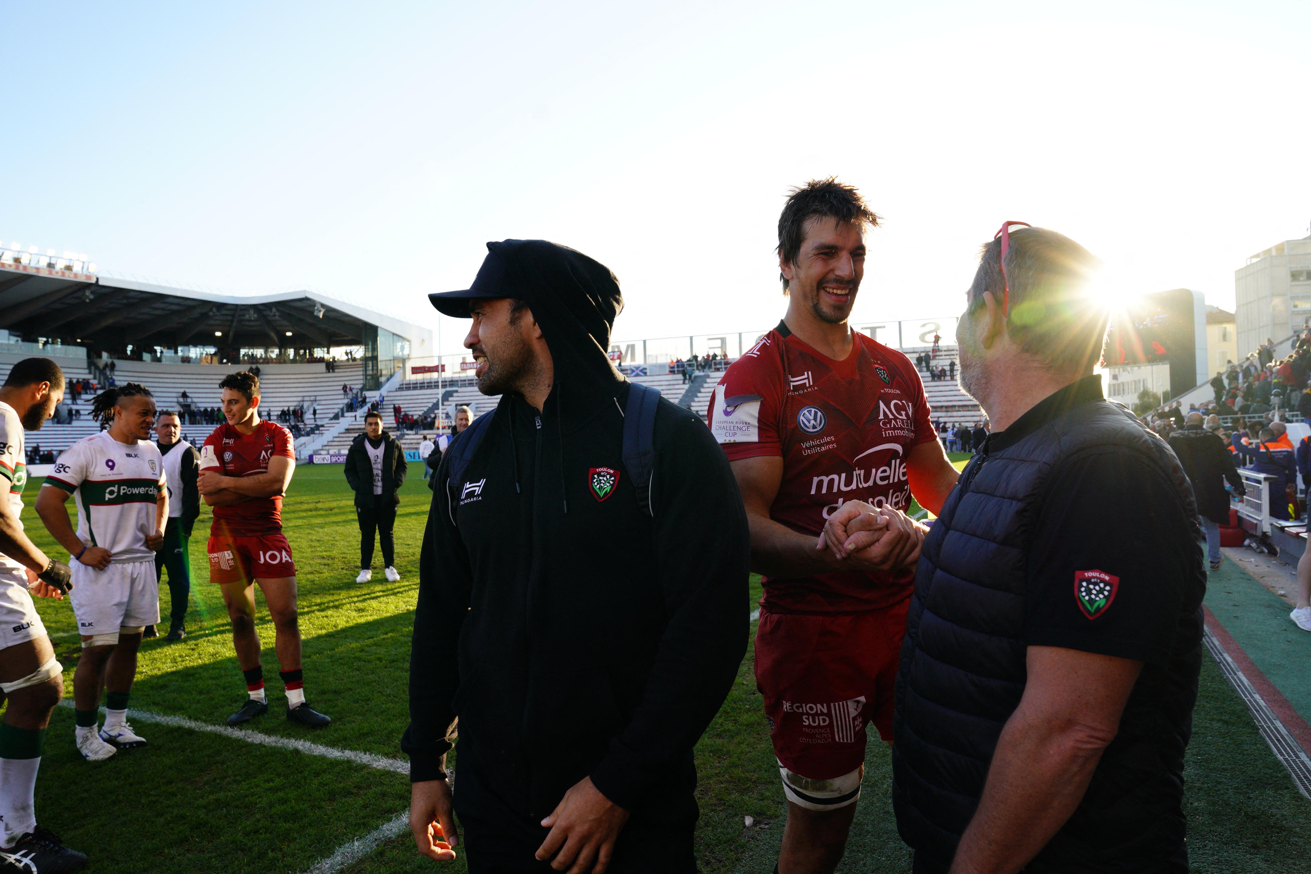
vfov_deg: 53.1
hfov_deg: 73.7
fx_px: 874
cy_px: 437
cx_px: 656
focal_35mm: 24
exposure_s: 1/800
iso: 1000
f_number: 6.3
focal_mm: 24
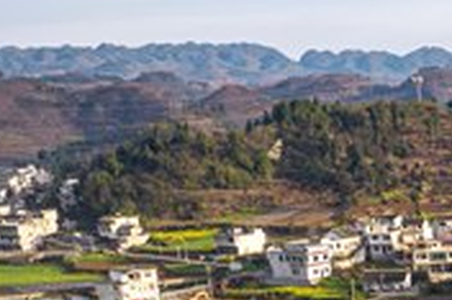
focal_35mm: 100
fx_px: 1254
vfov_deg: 13.0
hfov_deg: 16.0
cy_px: 437
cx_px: 904
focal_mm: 8.38
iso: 100
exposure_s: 1/800
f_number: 2.8
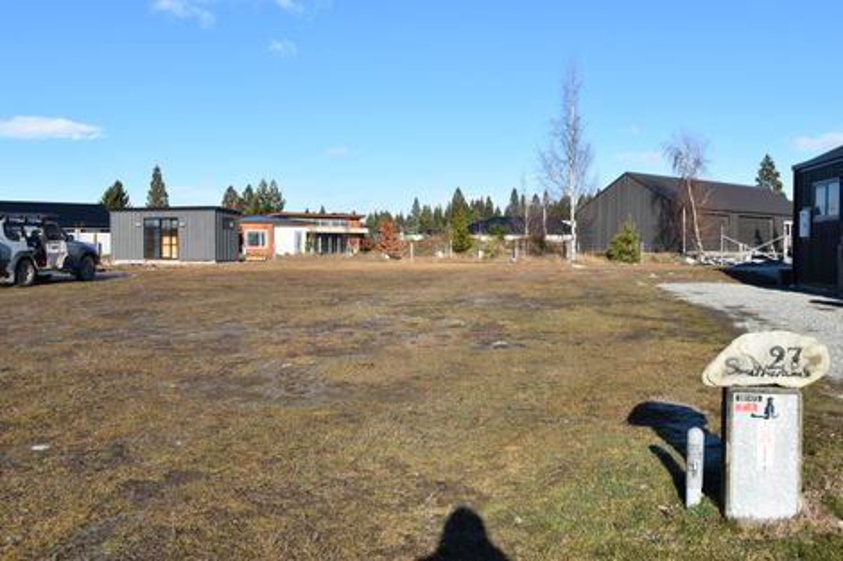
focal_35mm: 33
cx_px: 422
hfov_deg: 57.2
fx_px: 772
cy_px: 280
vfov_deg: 39.9
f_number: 10
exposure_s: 1/400
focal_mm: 22
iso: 200
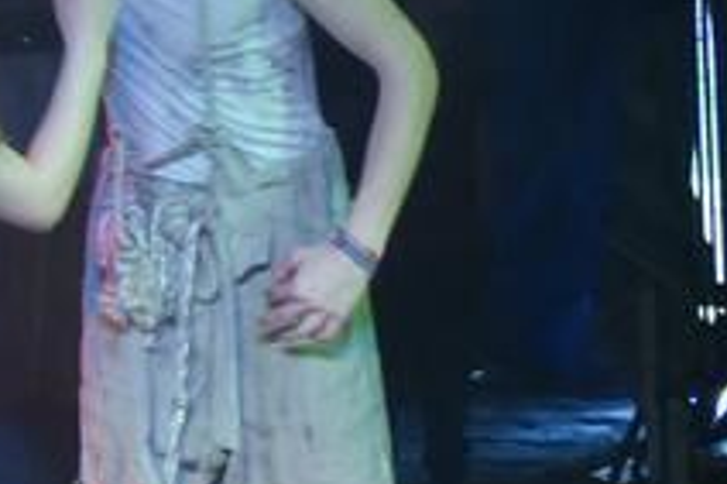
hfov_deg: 6.8
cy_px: 120
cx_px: -840
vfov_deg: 4.7
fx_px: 5852
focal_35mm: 290
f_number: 2.8
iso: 200
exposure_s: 1/60
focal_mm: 10.5
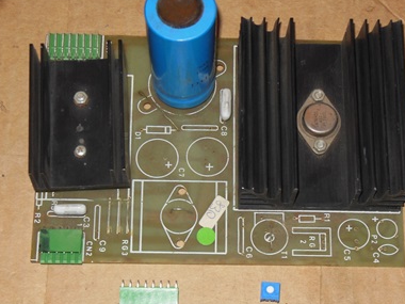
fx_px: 690
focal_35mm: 59
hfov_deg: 32.7
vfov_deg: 24.8
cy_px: 153
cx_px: 222
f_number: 4
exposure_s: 1/60
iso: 125
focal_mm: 8.9
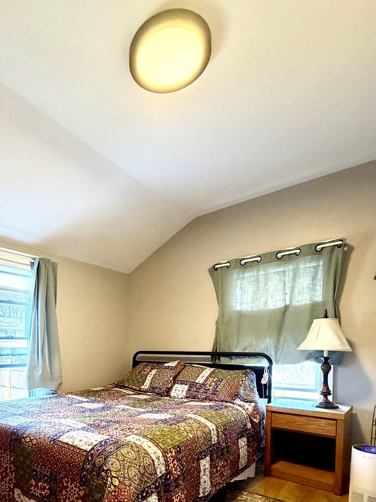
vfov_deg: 71.8
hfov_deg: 58.8
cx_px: 108
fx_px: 319
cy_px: 369
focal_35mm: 22
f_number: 2.2
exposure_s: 1/60
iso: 320
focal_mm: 2.22
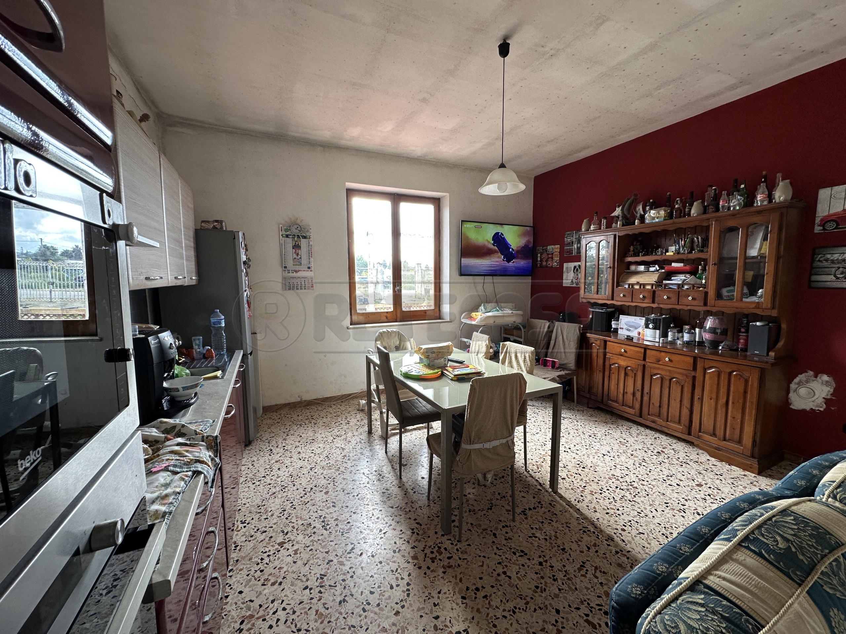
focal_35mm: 14
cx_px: 423
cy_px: 317
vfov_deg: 85.7
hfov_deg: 102.1
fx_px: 342
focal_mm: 2.22
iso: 80
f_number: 2.2
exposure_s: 1/99
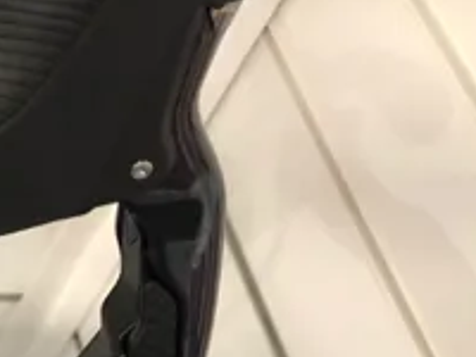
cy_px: 102
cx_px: -433
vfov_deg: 13.2
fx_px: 1540
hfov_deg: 14.8
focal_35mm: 112
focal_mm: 4
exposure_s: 1/17
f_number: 1.8
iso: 100
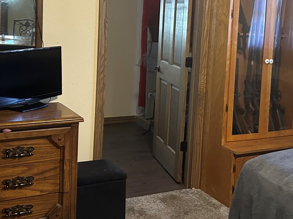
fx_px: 466
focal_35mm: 55
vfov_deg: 26.4
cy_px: 70
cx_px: 189
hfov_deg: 34.7
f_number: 1.5
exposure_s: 1/40
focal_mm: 5.7
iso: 500
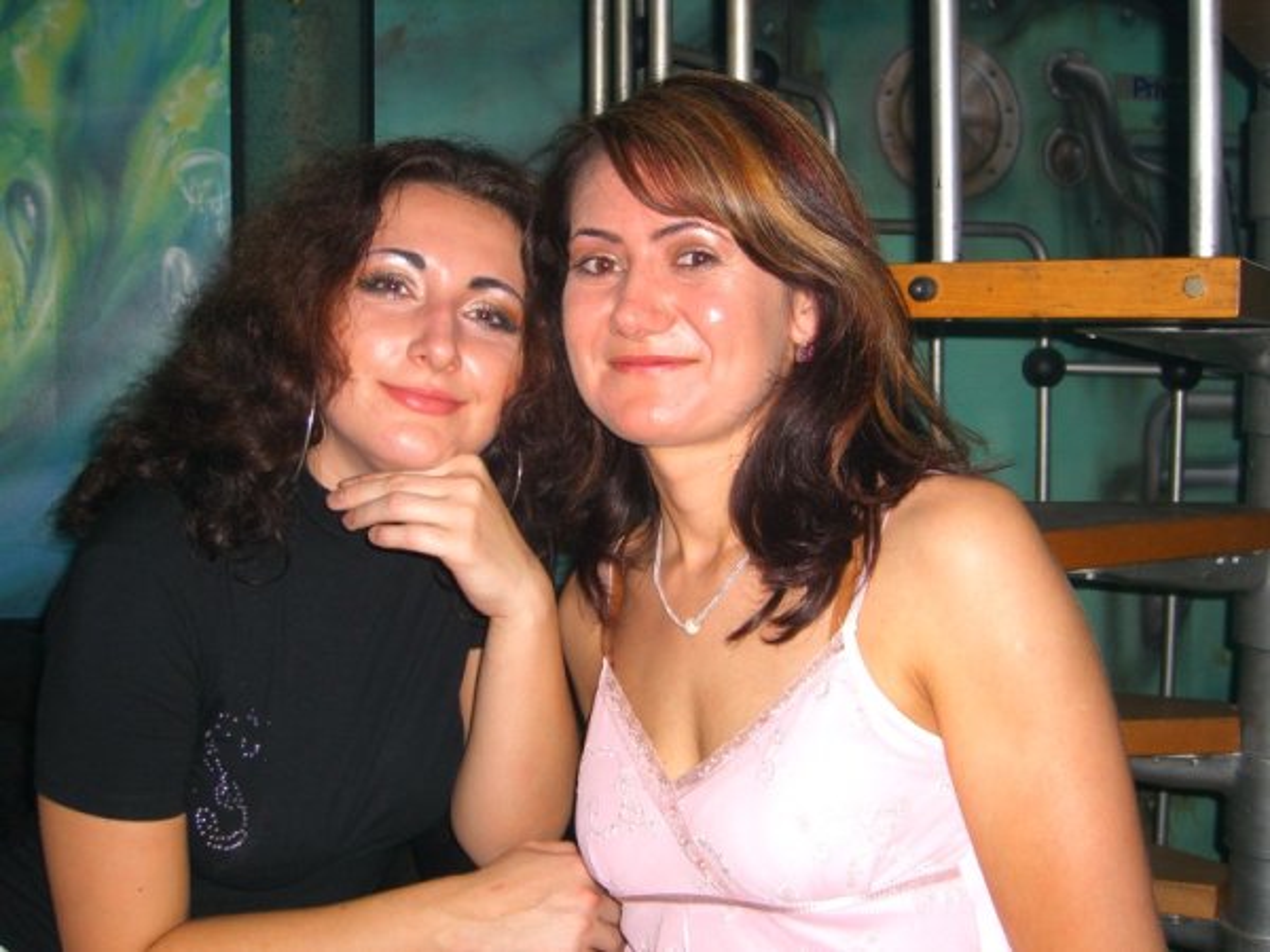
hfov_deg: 41.2
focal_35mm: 46
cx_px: 635
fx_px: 1688
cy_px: 476
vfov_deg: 31.5
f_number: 3.1
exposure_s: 1/60
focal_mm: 9.5
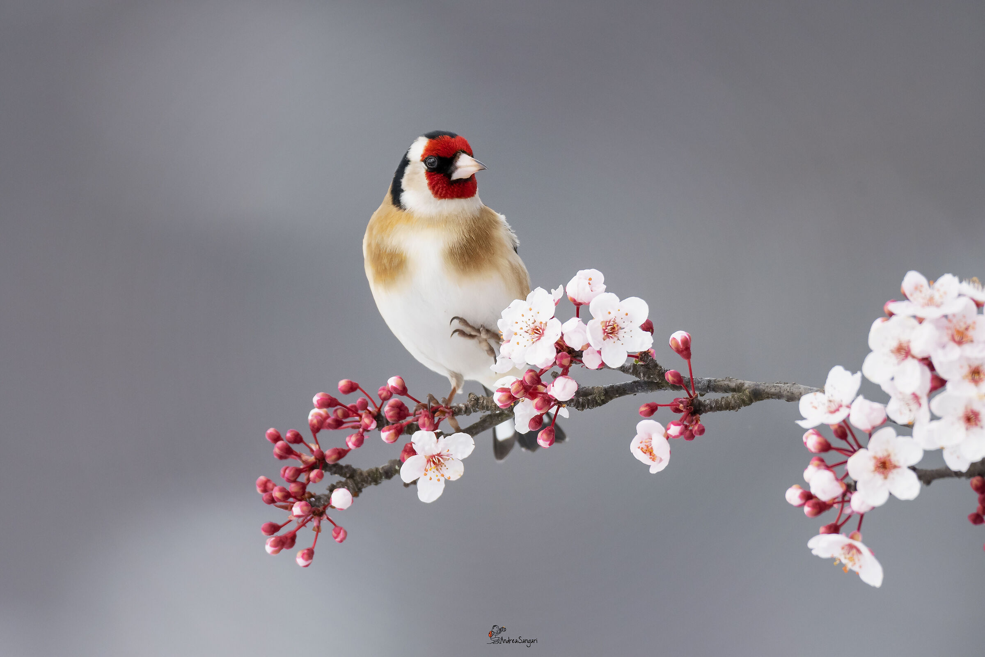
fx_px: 24623
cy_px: 328
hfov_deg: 2.3
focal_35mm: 900
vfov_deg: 1.5
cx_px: 492
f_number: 7.1
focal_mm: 600
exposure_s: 1/2500
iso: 1000
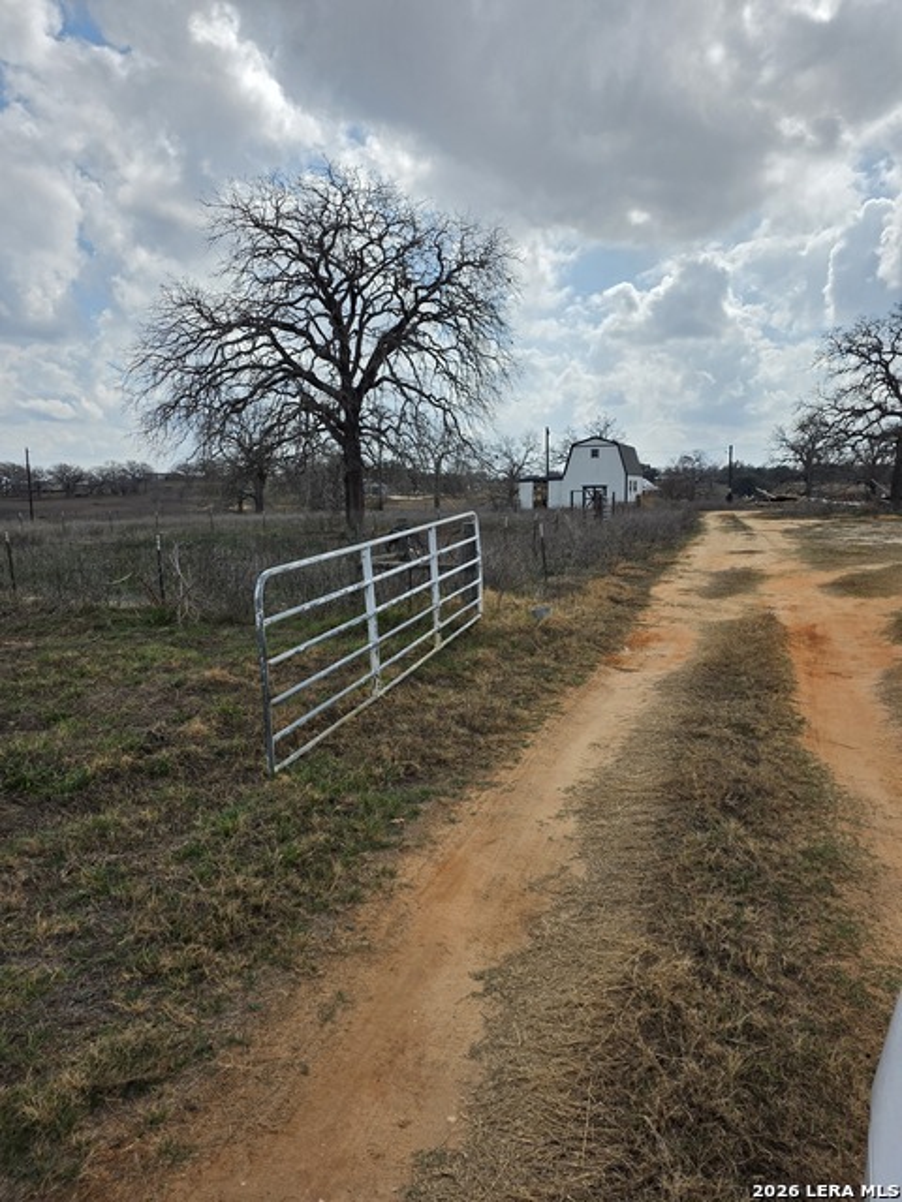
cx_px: 451
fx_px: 799
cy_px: 601
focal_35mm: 23
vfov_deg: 73.9
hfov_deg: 58.9
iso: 64
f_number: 1.7
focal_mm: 6.3
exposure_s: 1/7944
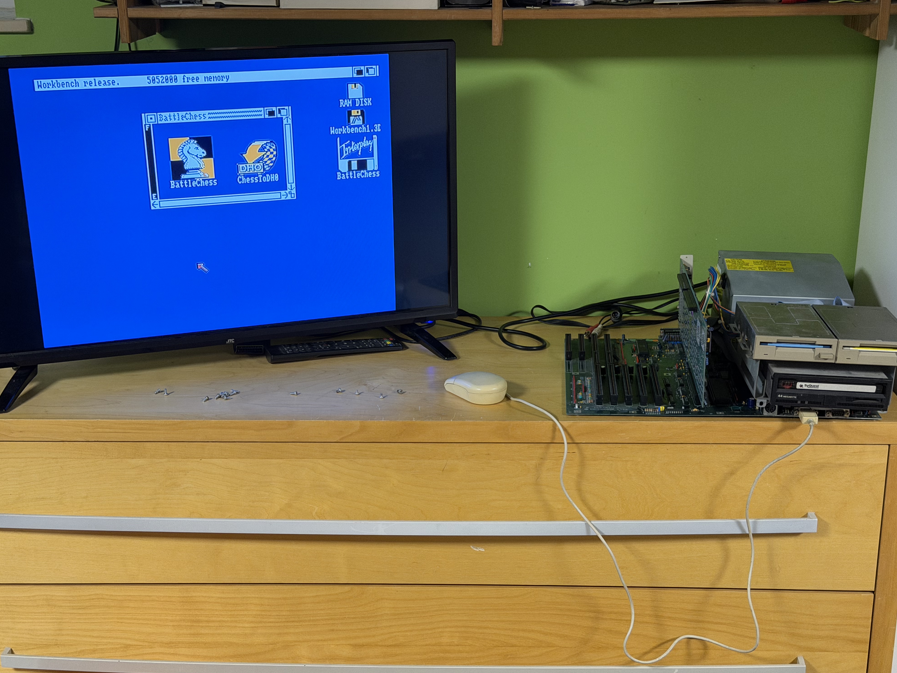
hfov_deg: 38.9
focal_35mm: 49
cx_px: 447
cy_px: 338
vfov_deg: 29.7
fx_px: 1270
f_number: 1.78
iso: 250
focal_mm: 6.76
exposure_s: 1/47
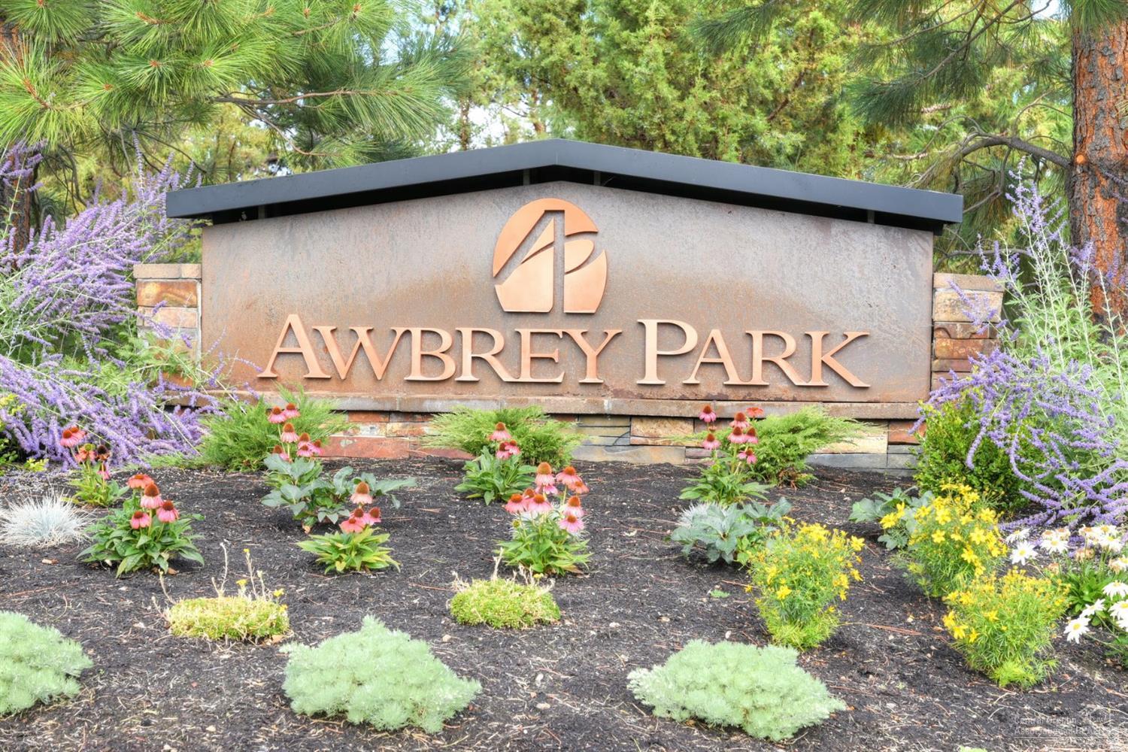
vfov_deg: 20.9
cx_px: 564
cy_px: 376
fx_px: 2037
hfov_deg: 31.0
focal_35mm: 65
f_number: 9
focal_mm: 65
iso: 200
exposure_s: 1/80
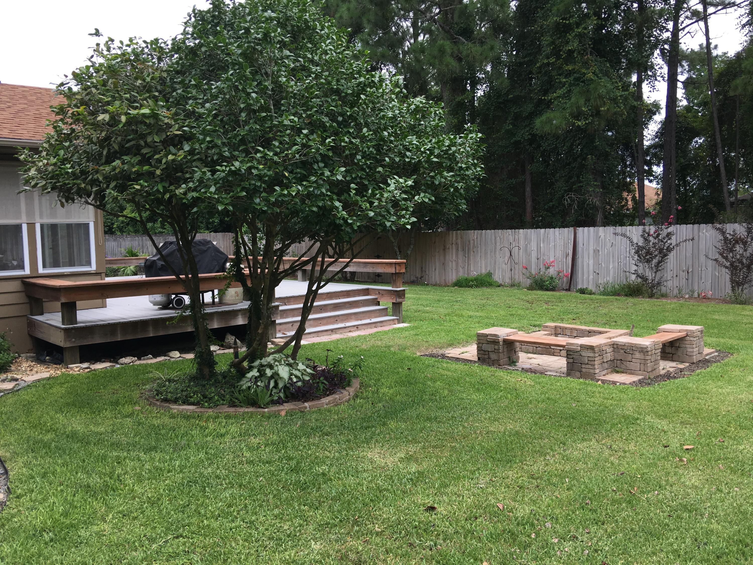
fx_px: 631
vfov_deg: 48.2
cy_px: 282
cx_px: 376
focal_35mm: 29
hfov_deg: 61.7
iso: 25
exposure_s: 1/377
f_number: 2.2
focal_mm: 4.15
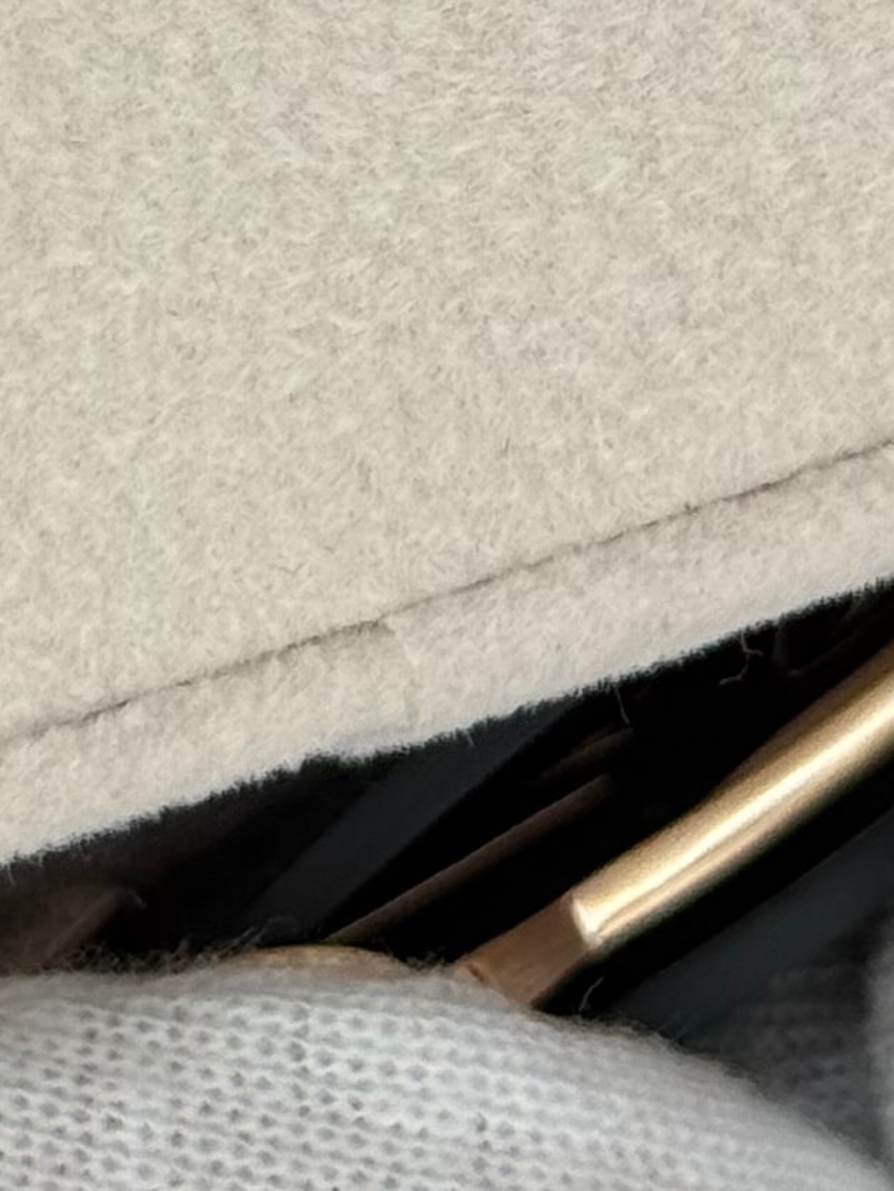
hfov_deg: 6.4
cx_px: 206
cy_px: -728
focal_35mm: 232
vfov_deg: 8.3
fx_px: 7985
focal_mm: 6.76
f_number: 1.78
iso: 64
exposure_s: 1/939
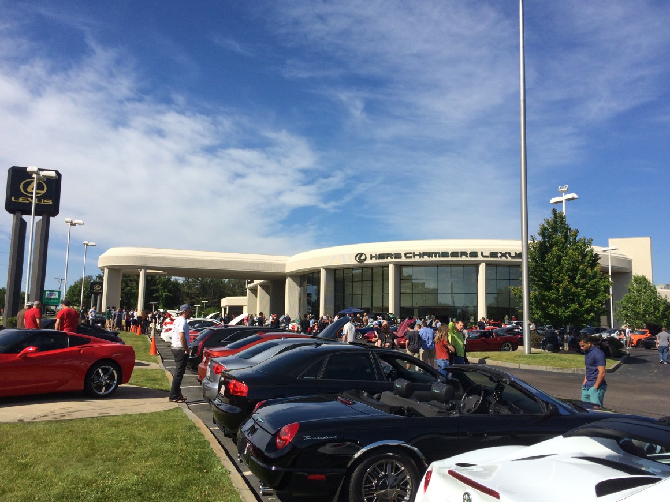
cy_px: 257
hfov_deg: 60.0
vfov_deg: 46.8
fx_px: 581
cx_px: 344
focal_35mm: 30
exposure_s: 1/3165
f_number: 2.2
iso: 32
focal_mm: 4.15
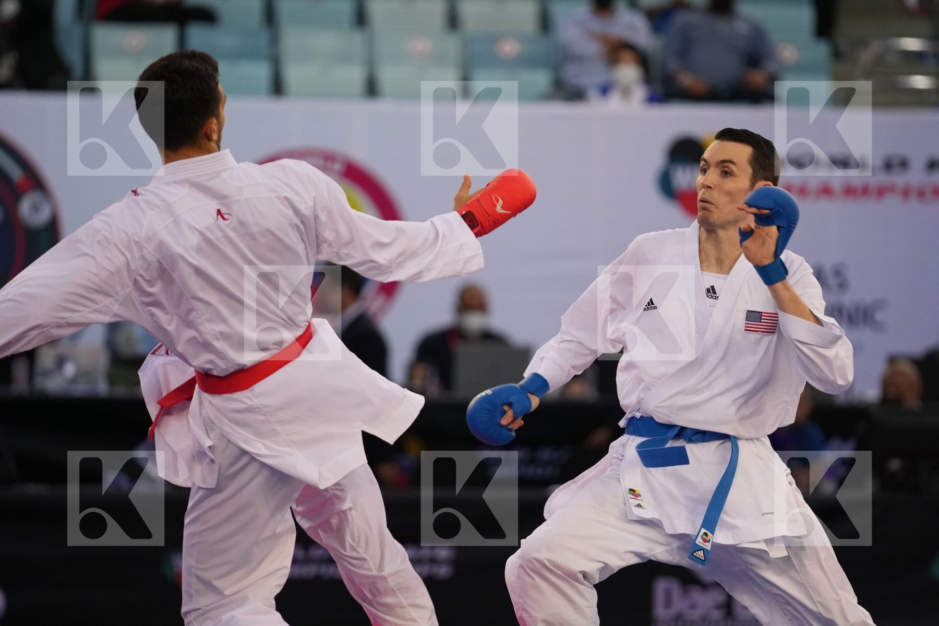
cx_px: 470
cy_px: 313
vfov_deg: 4.6
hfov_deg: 6.9
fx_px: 7824
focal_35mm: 300
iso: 1600
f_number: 2.8
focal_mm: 200
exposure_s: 1/1000
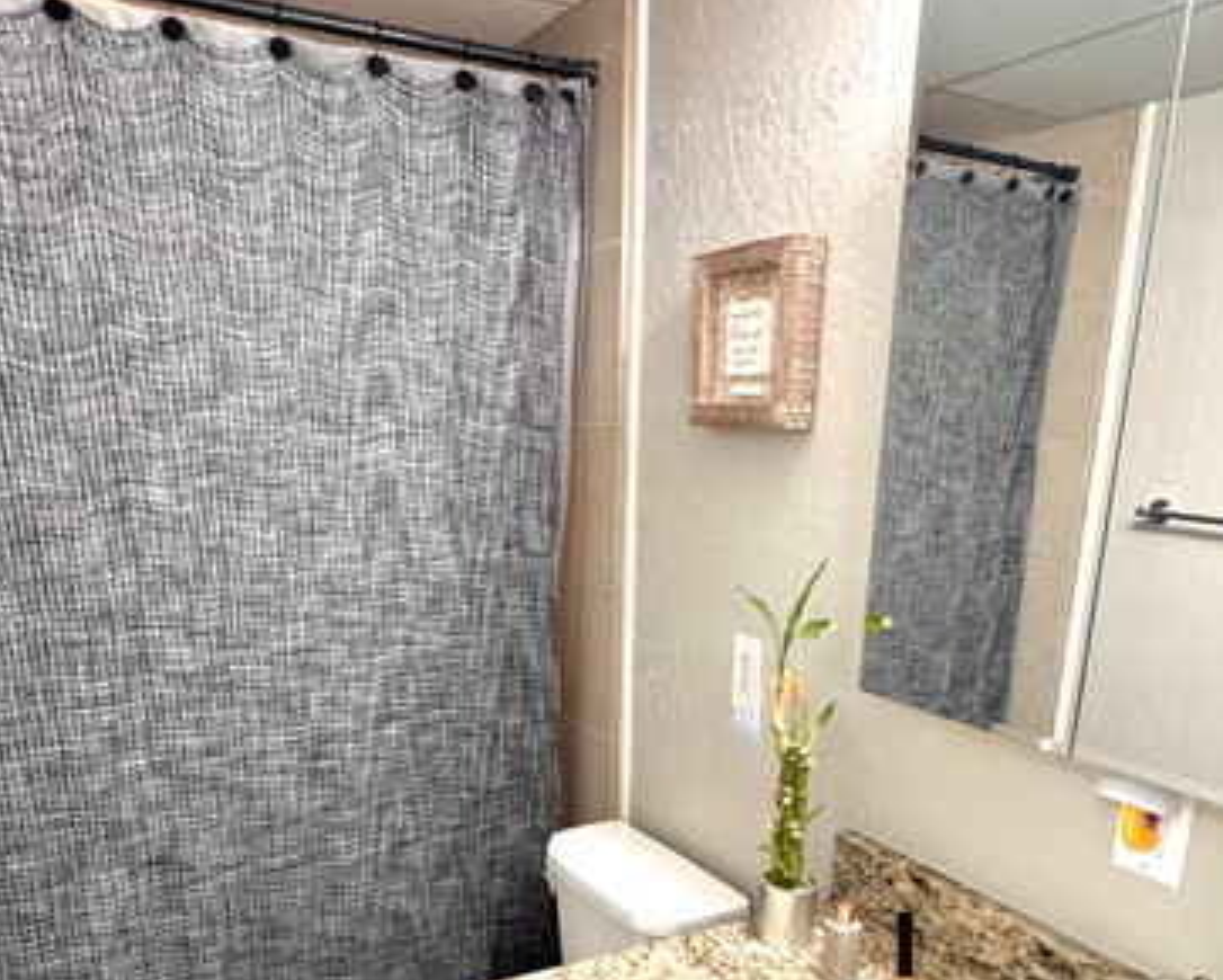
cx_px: 622
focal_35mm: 29
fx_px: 1050
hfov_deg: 60.4
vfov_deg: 47.9
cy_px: 747
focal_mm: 2.22
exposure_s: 1/60
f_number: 2.2
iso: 500
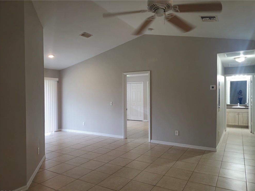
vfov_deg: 56.8
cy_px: 99
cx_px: 132
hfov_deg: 71.6
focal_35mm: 24
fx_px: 177
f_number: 1.8
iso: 160
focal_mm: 5.54
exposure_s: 1/60
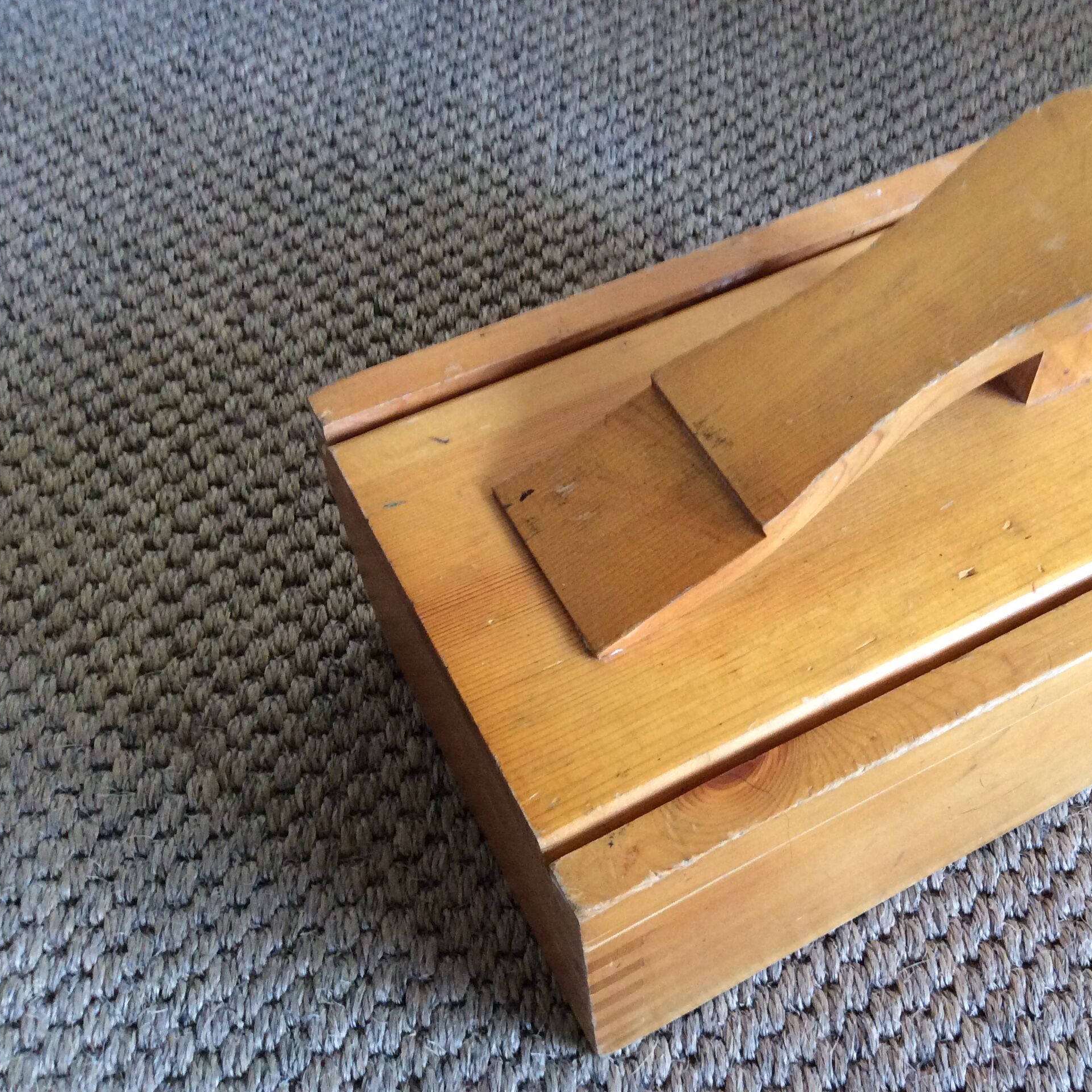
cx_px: 690
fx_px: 1356
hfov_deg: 43.5
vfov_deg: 43.9
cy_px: 544
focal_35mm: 38
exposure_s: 1/25
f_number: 2.4
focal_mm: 3.3
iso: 160
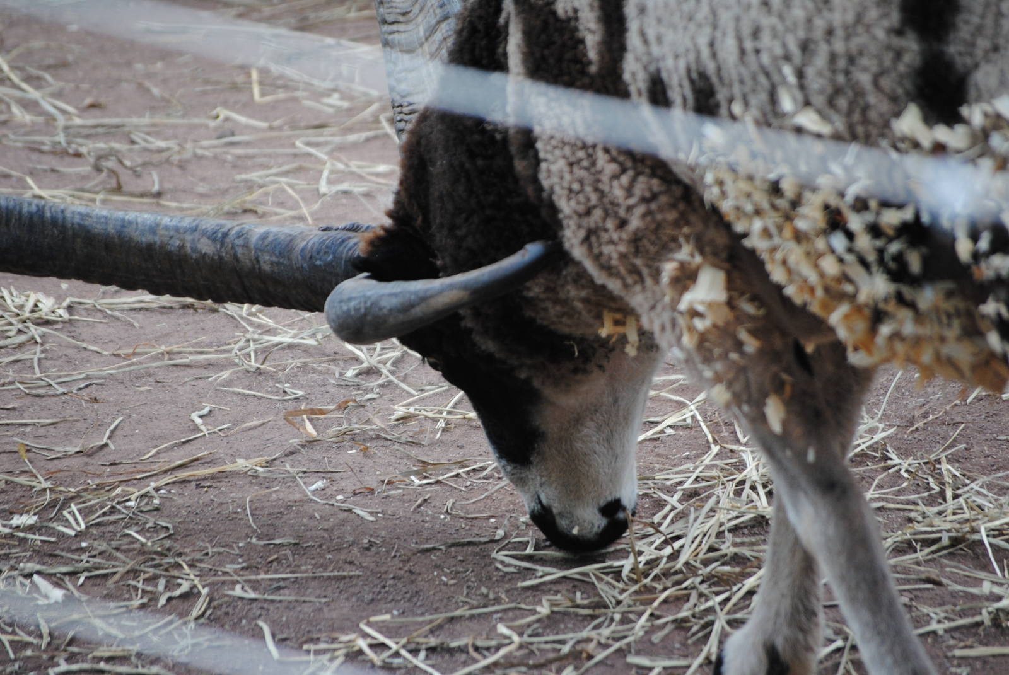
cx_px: 504
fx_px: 6314
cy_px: 338
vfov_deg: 6.1
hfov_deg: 9.1
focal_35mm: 225
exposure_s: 1/320
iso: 400
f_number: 5
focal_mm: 150
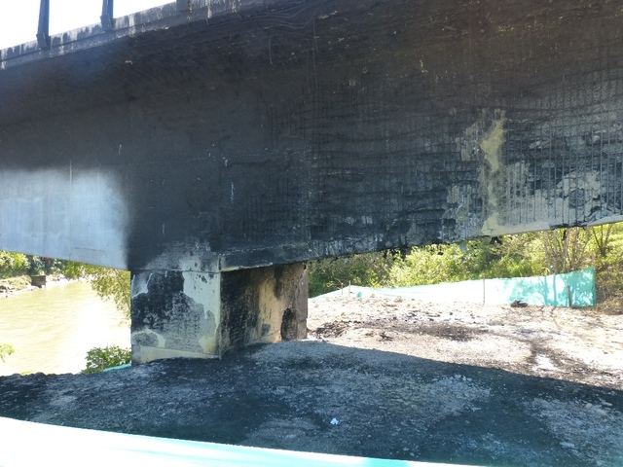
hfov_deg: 69.4
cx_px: 312
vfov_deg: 54.9
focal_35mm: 25
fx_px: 450
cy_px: 234
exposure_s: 1/100
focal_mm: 4.5
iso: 160
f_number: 4
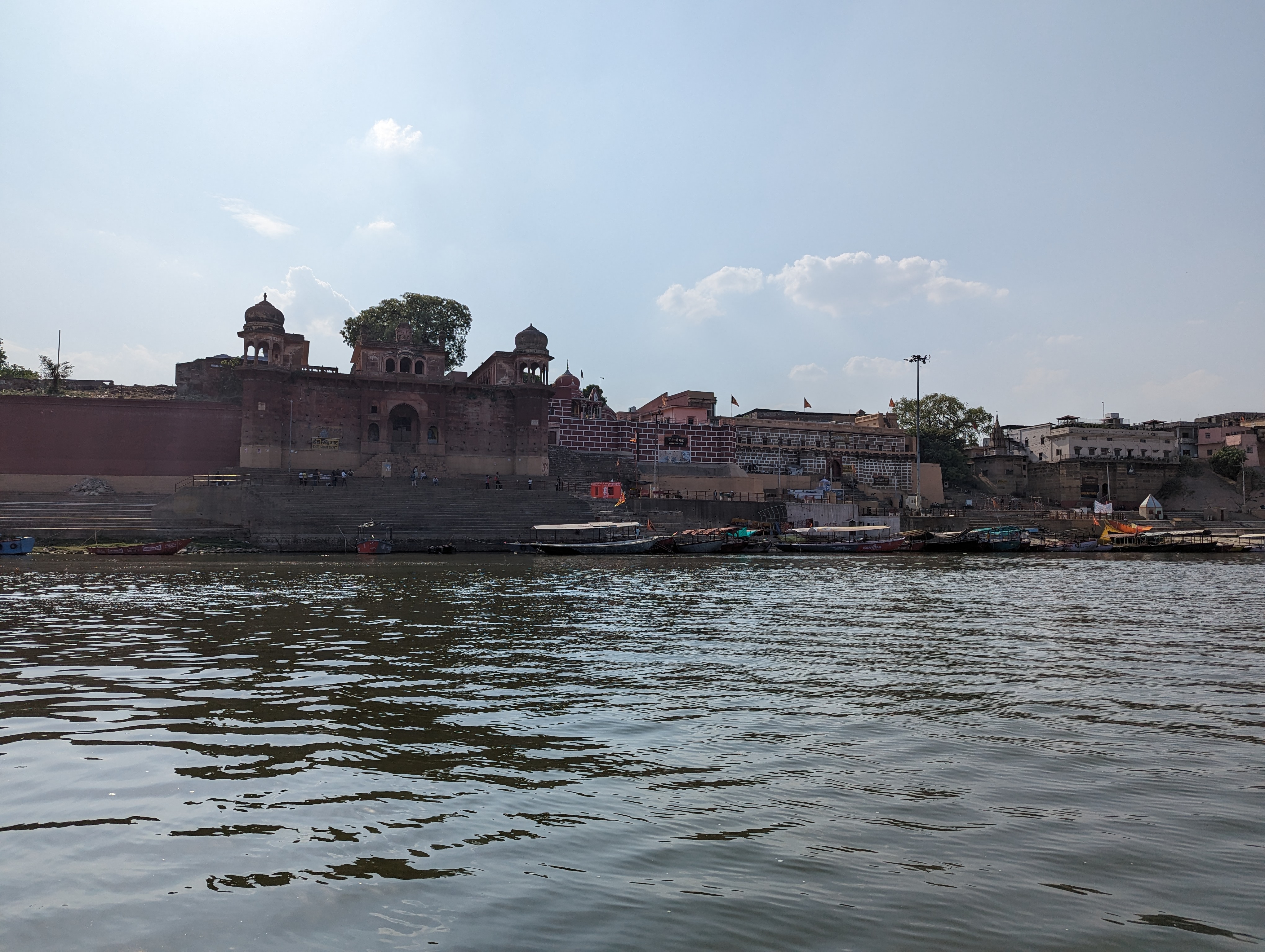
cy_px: 476
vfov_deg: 56.9
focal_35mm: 24
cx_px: 632
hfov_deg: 71.5
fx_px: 878
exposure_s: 1/5952
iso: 47
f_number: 1.85
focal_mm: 6.81
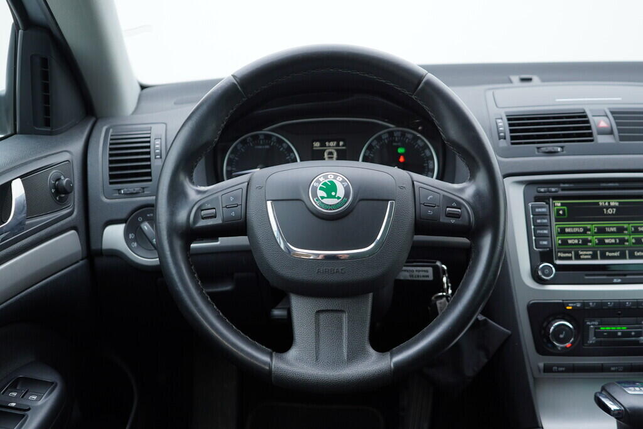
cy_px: 214
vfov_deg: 36.9
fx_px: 643
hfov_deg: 53.1
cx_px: 322
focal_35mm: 36
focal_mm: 24
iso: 125
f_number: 2.8
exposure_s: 1/40
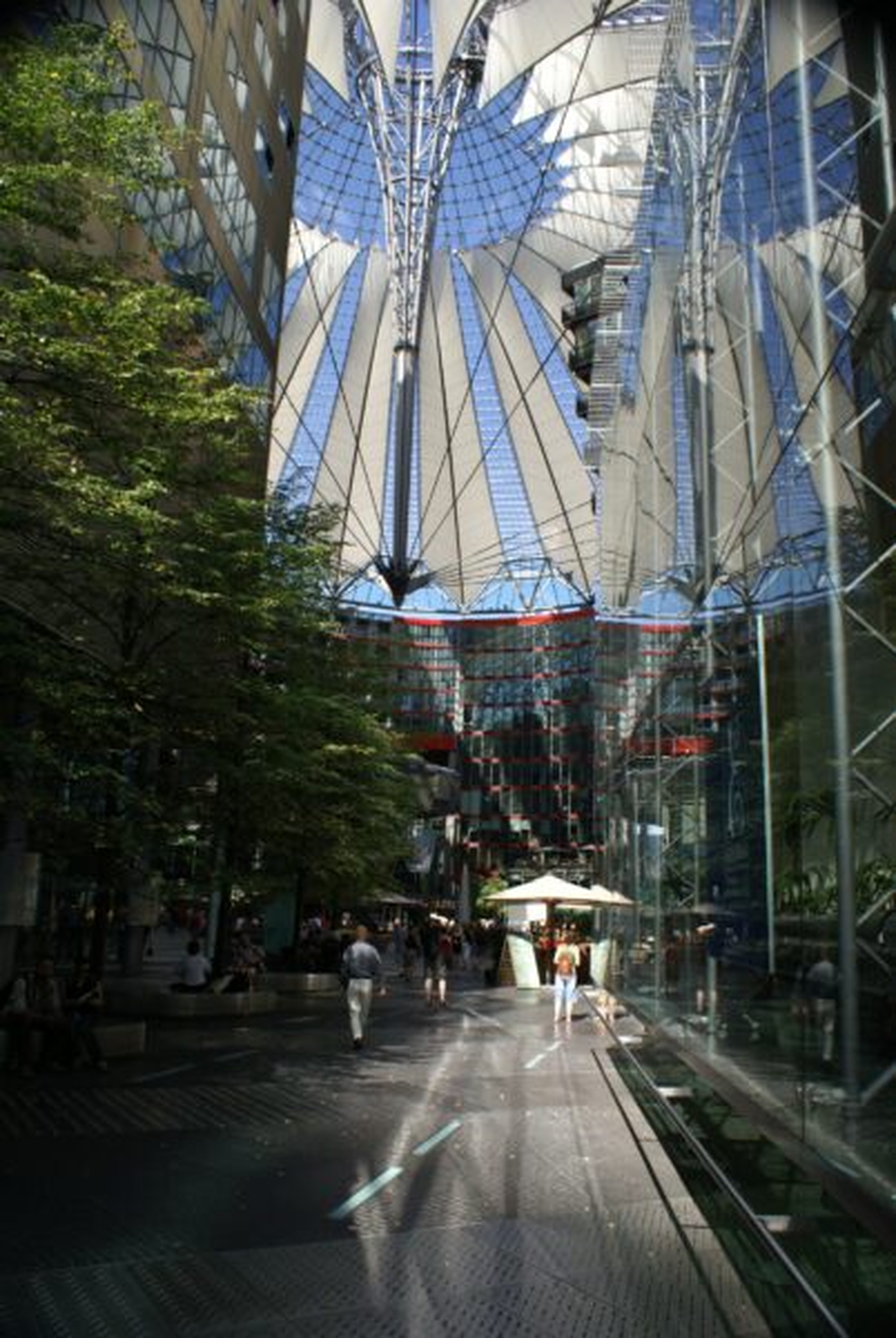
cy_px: 669
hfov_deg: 48.1
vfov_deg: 67.3
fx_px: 1004
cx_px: 448
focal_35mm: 27
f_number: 9
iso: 100
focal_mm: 18
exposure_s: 1/80
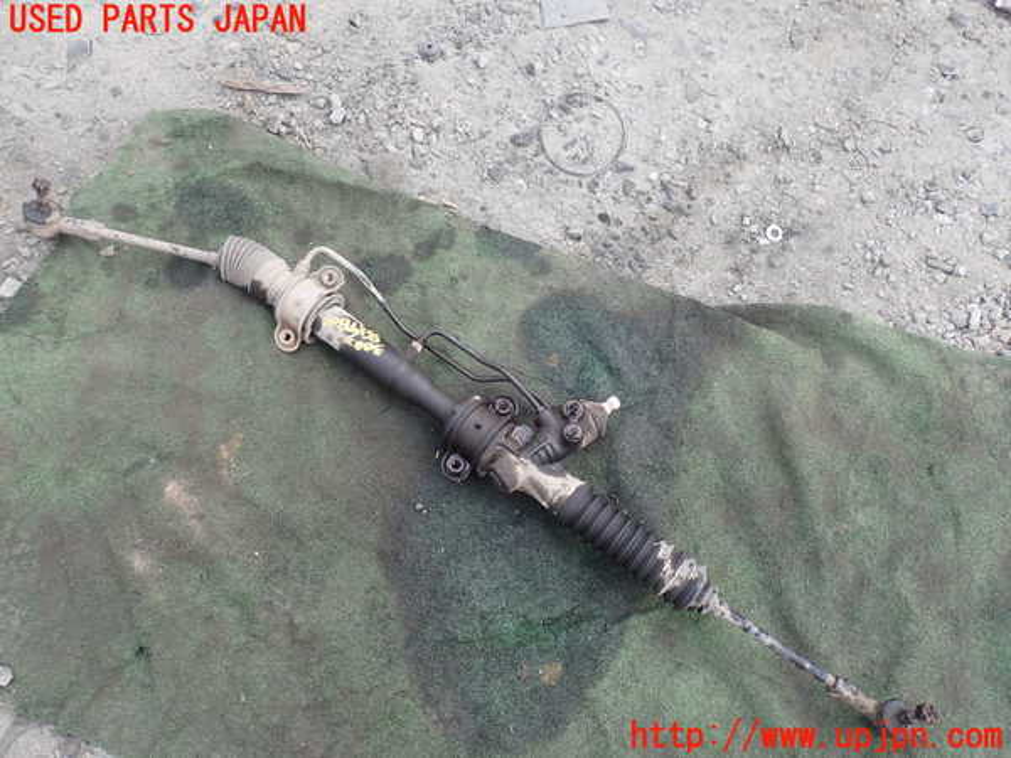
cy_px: 379
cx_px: 506
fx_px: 876
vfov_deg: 46.8
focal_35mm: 30
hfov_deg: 60.0
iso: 100
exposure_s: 1/125
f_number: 3.2
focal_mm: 5.4
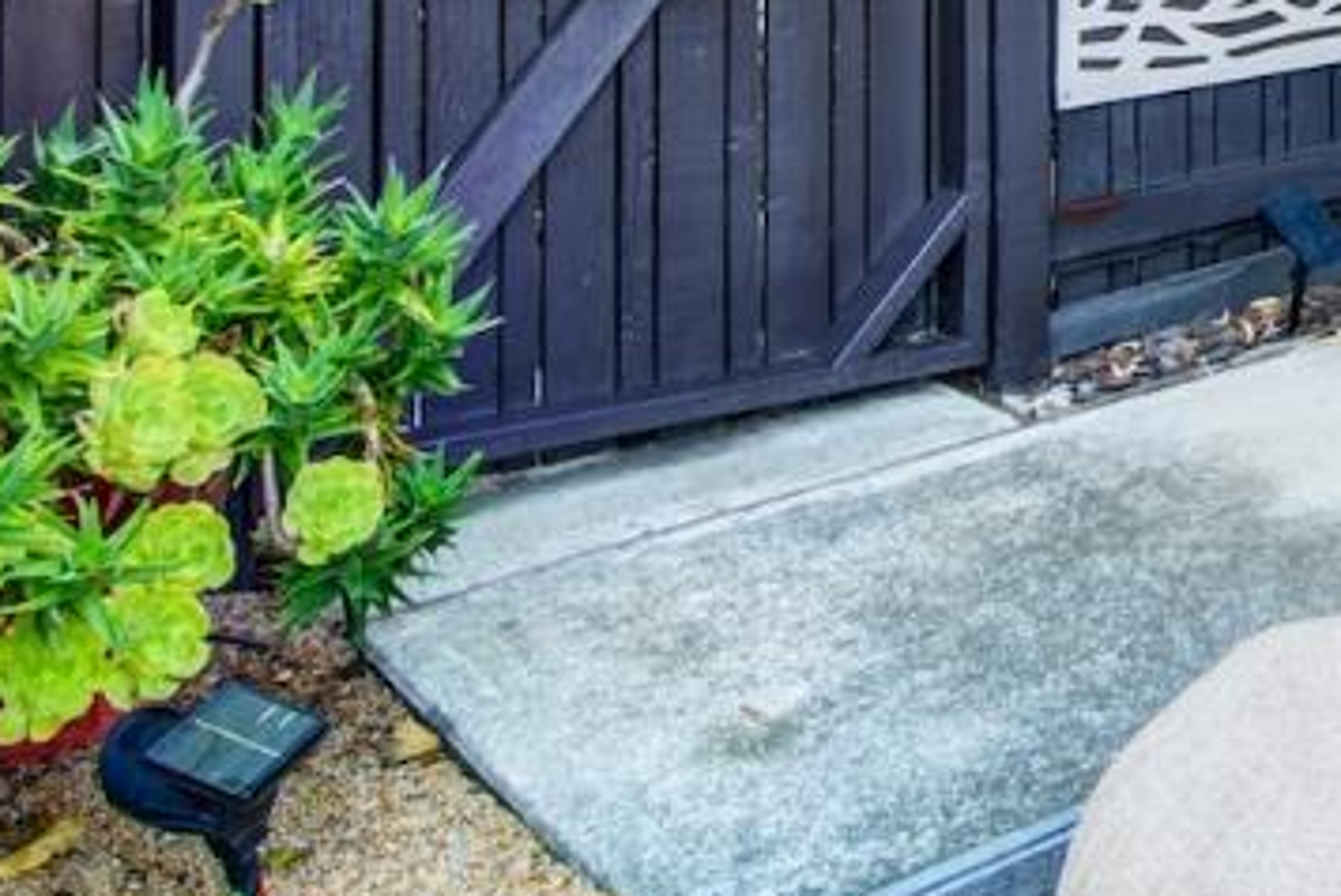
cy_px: -358
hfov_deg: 27.4
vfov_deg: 20.5
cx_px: 1816
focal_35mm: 59
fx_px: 2199
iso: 100
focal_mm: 14
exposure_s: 1/2
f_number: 14
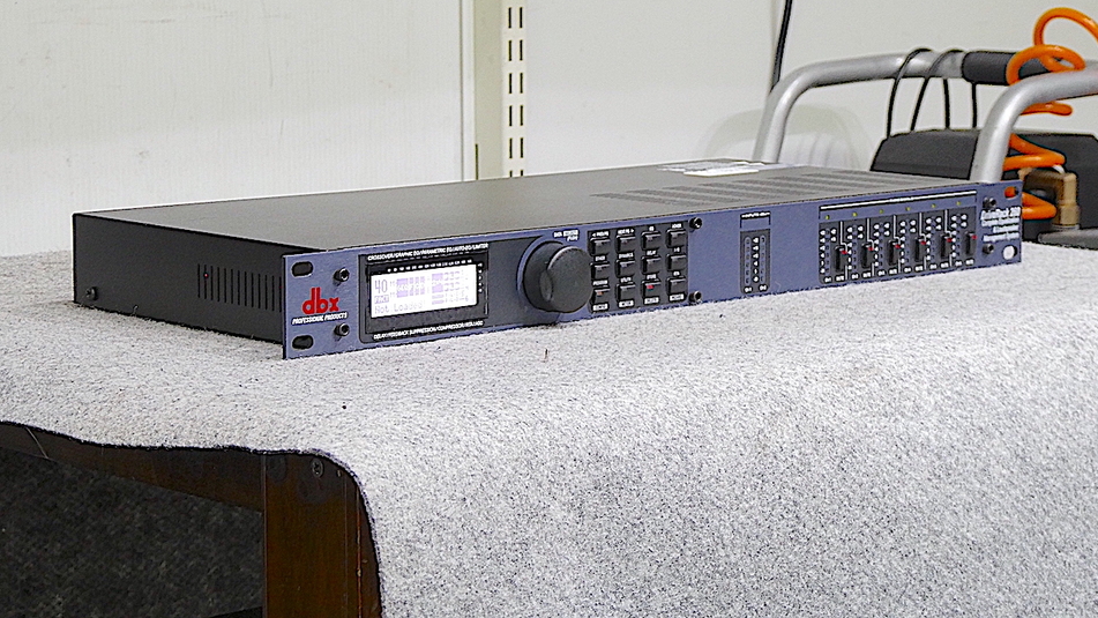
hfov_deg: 21.6
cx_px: 550
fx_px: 2882
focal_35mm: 99
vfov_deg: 12.2
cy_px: 261
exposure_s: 1/10
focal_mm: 16.1
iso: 200
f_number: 4.9
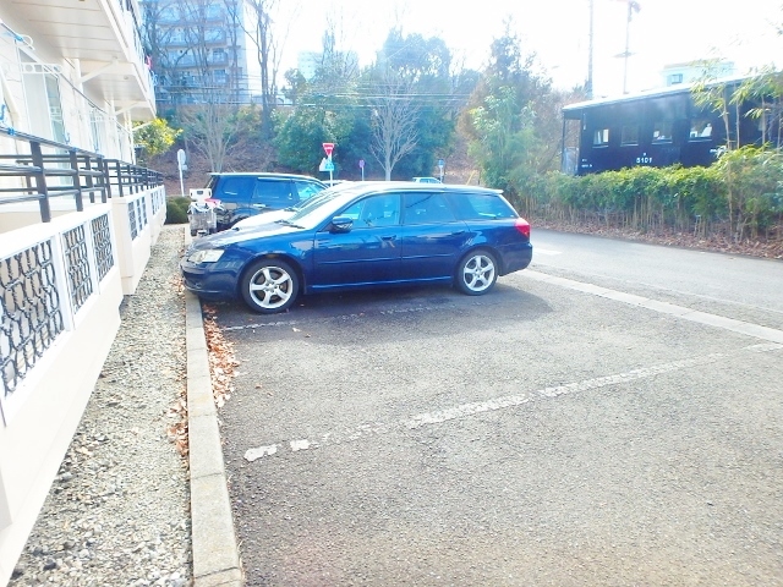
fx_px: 475
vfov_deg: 63.4
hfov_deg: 79.0
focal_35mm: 21
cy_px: 294
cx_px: 392
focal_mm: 3.7
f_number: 3.5
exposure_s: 1/160
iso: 125
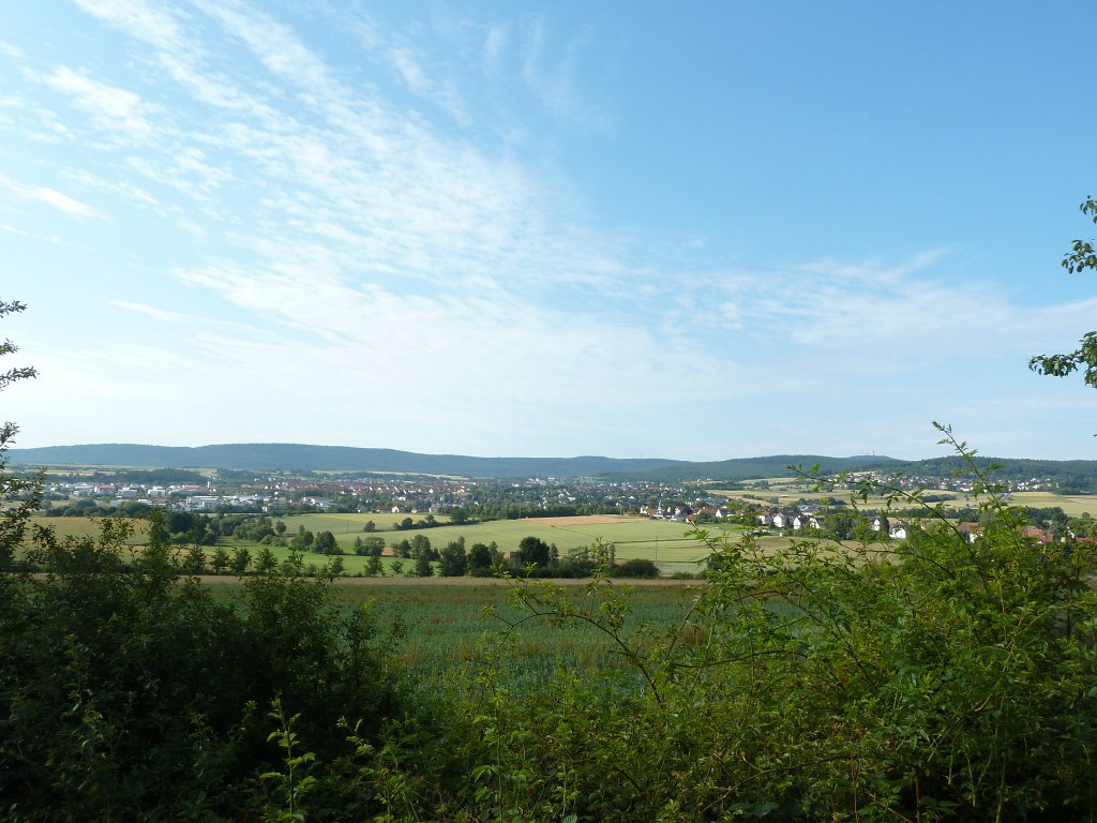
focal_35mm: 25
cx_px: 548
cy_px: 412
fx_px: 792
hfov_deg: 69.4
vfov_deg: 54.9
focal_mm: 4.1
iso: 80
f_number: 4
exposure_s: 1/400
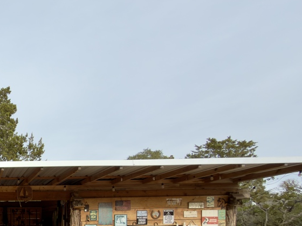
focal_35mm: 36
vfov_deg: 35.7
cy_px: 228
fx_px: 314
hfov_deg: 39.7
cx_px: -45
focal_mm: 2.22
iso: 16
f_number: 2.2
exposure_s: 1/310
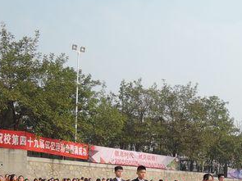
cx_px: 212
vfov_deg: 23.7
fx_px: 398
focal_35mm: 57
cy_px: 208
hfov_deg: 32.3
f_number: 2.8
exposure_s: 1/125
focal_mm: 5.1
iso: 80
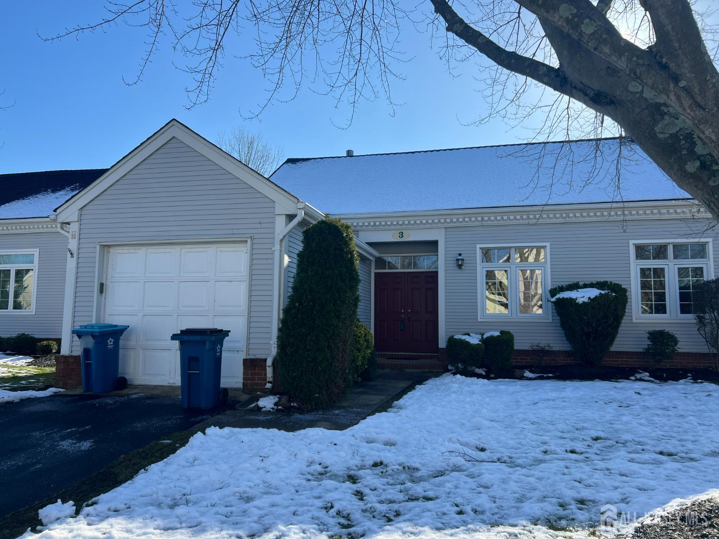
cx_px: 360
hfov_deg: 67.3
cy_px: 270
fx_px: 540
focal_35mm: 26
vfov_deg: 53.1
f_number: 1.5
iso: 50
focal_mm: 5.7
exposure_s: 1/3257
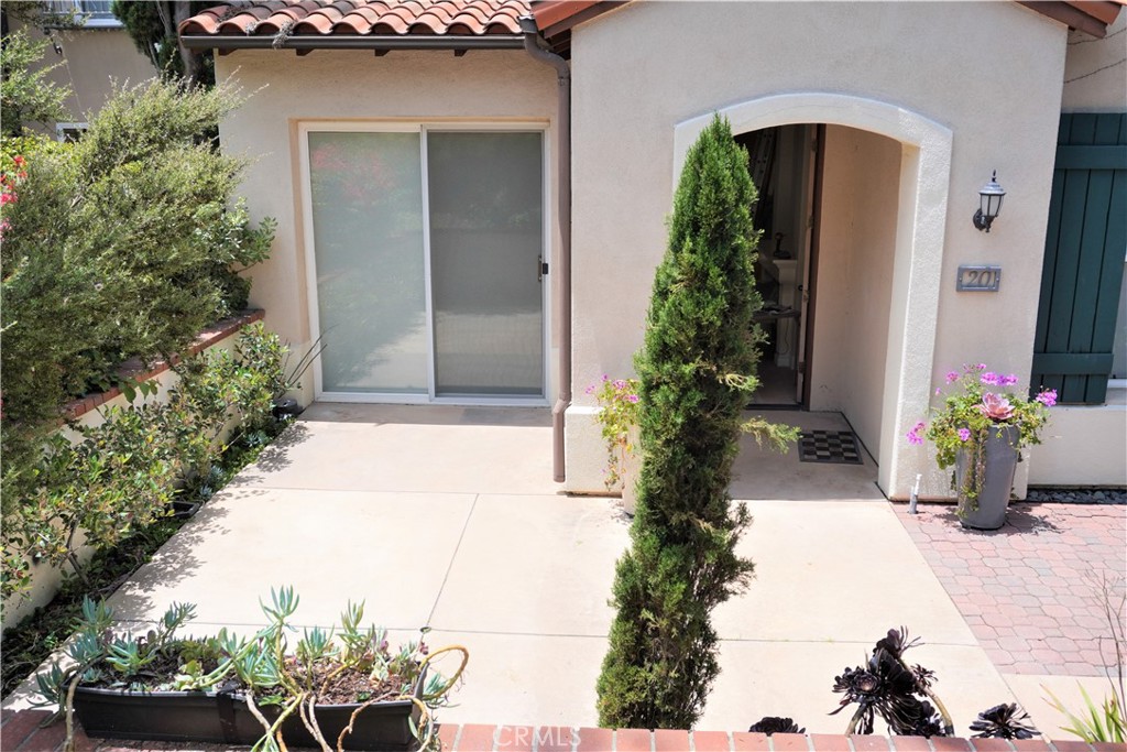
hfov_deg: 59.5
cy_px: 376
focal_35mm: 32
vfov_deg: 41.7
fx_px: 986
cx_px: 564
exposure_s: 1/400
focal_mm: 21
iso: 100
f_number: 6.3
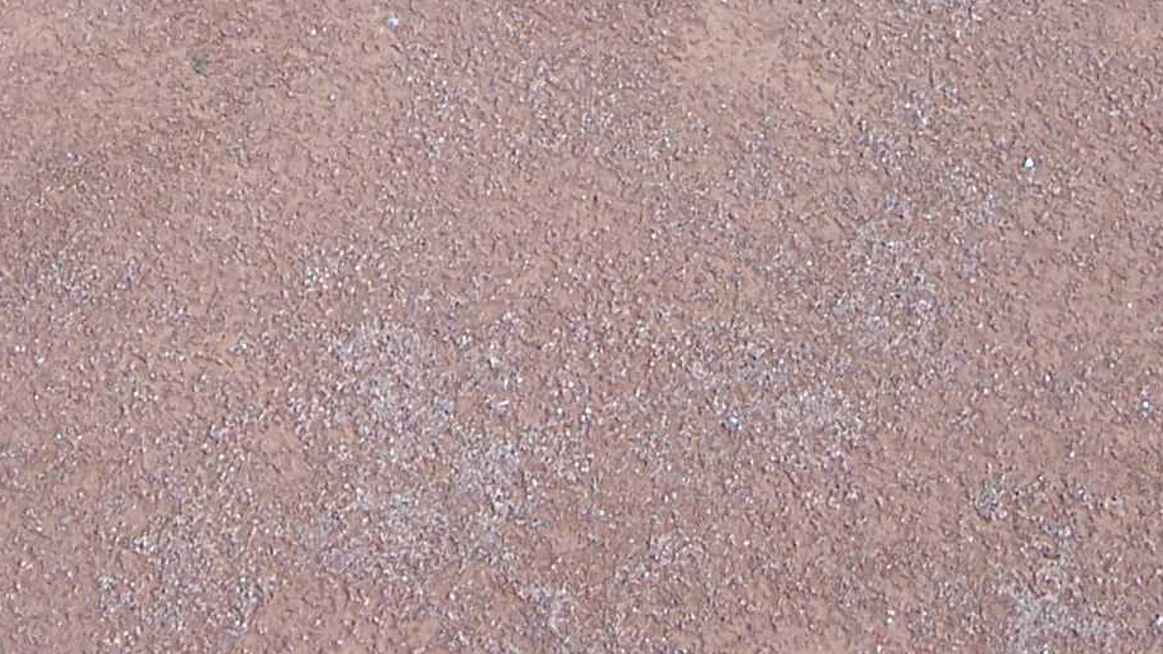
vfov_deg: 10.0
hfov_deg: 18.5
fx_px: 3577
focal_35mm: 116
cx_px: 540
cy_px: -471
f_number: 2.8
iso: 80
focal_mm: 6.3
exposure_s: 1/500
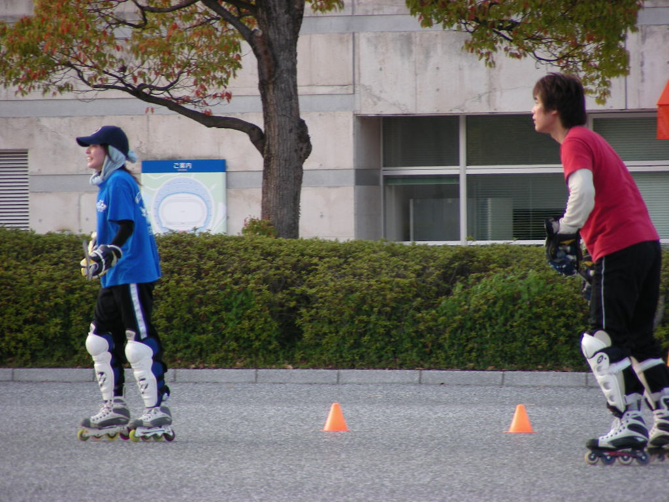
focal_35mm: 380
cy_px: 251
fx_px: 7344
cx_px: 334
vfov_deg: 3.9
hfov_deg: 5.2
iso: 50
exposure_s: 1/98.5
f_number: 3.5
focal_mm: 63.3
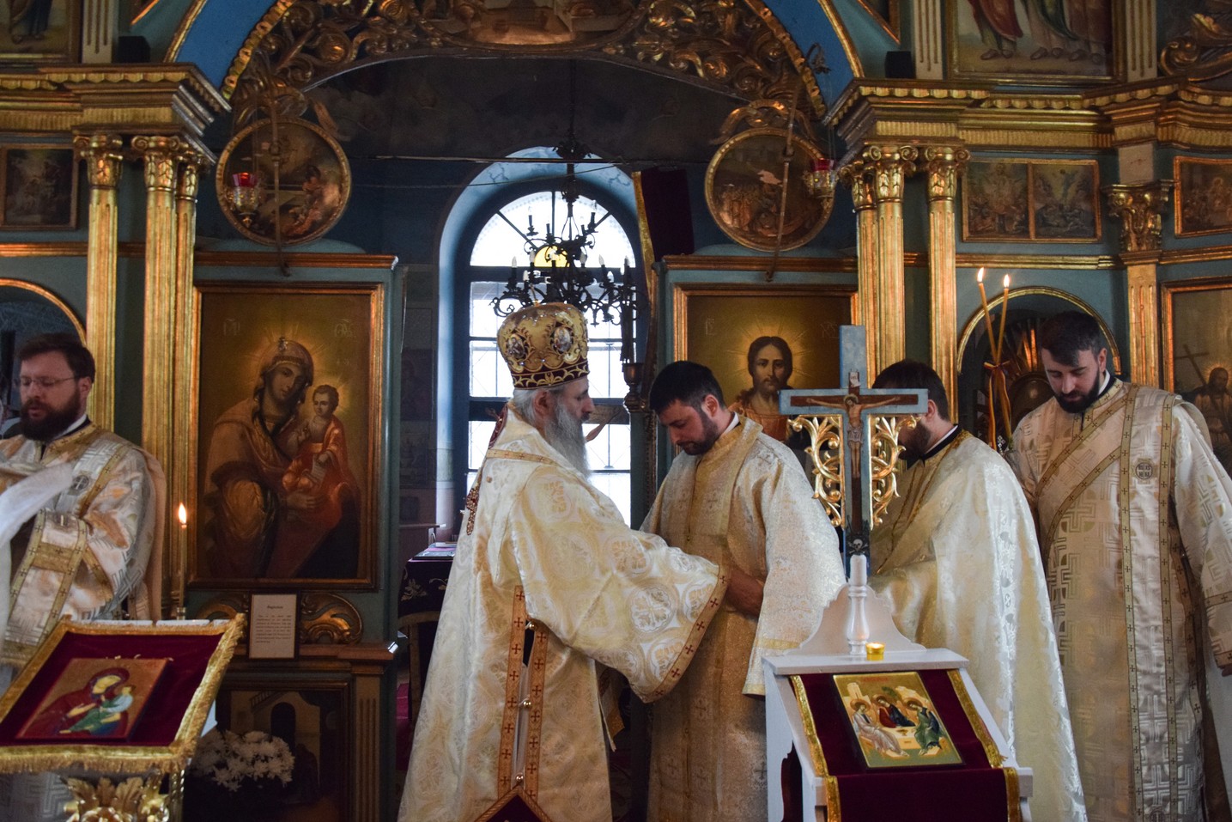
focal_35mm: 32
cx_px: 616
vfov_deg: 41.7
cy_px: 411
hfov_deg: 59.5
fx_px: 1078
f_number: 3.8
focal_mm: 21
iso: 1600
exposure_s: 1/200
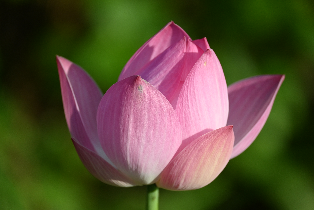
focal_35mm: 315
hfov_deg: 6.5
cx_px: 157
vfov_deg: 4.4
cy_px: 105
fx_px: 2747
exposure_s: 1/800
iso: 400
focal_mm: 210
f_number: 6
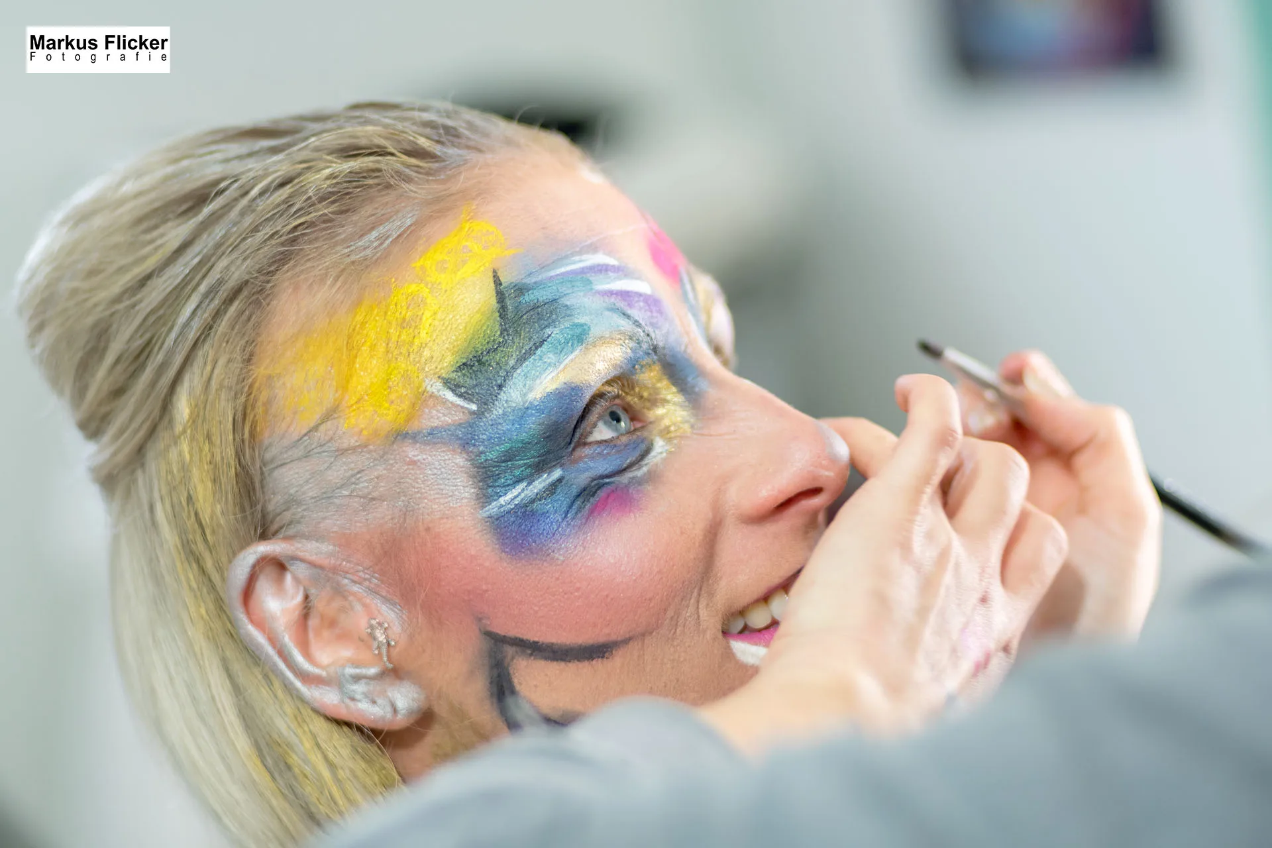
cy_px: 424
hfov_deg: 27.0
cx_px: 636
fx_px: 2650
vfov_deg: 18.2
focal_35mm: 75
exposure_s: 1/80
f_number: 2
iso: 400
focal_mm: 50
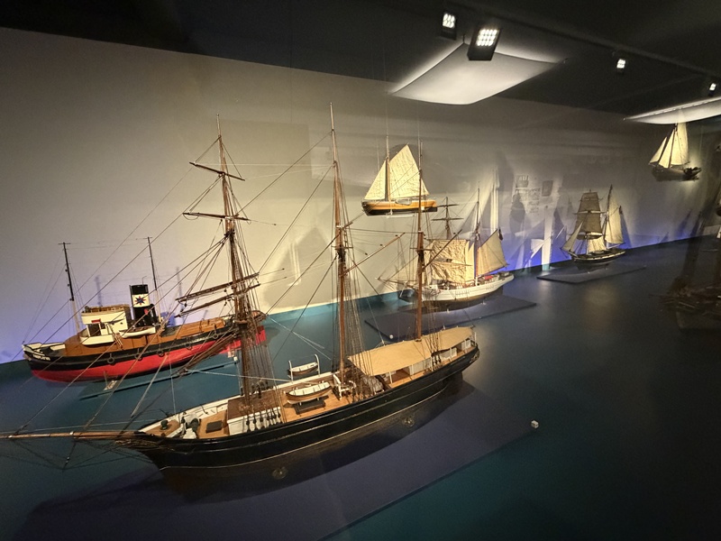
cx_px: 360
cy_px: 270
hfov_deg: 102.1
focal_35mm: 14
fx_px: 292
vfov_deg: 85.7
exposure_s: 1/50
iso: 1250
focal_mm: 2.22
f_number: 2.2
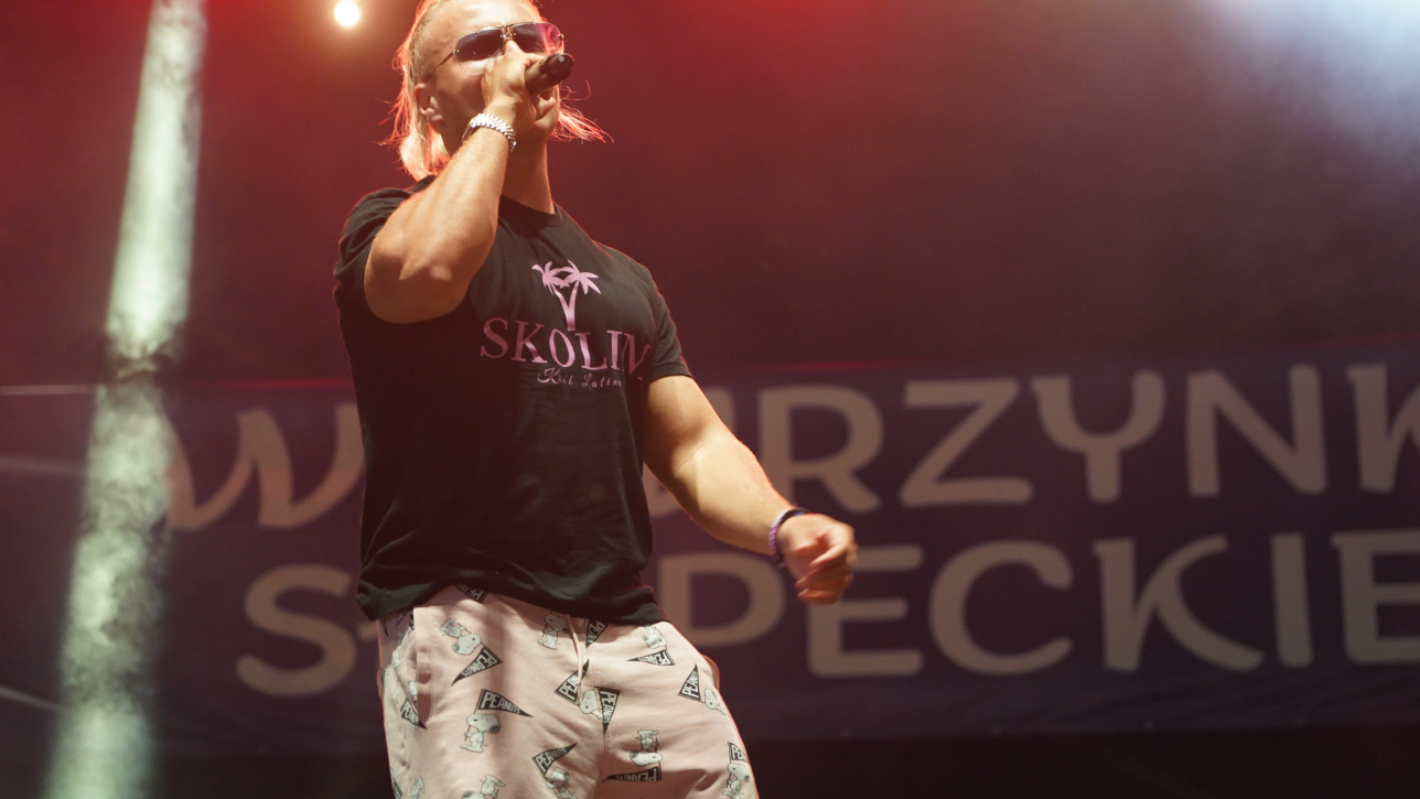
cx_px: 709
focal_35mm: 111
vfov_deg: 10.9
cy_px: 357
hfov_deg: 19.3
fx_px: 4180
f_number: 4
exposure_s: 1/100
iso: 4000
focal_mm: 105
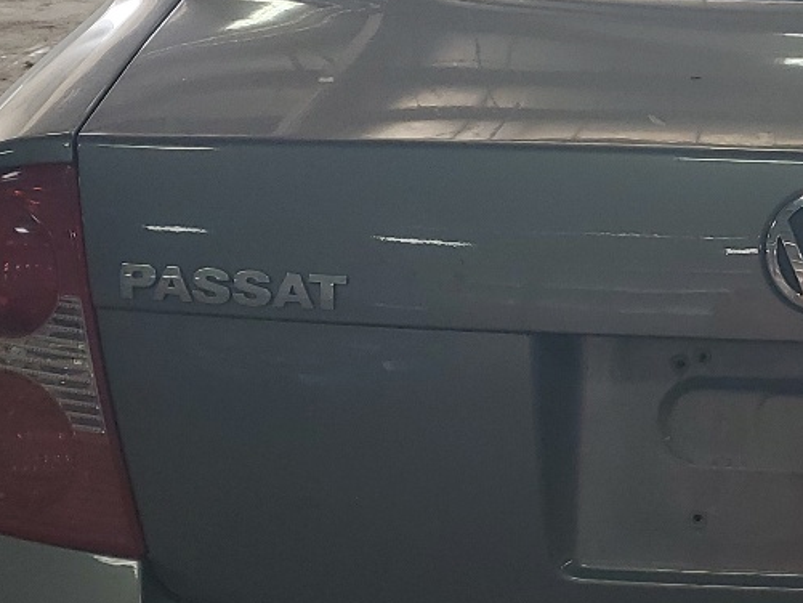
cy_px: 265
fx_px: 1926
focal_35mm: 83
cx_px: 811
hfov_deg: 22.6
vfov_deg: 17.8
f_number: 1.5
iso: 50
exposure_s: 1/141
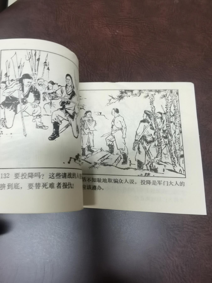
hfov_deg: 51.4
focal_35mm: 27
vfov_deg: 65.3
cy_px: 142
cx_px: 106
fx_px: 220
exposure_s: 1/33.3
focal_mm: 2.26
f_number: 2.2
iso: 250
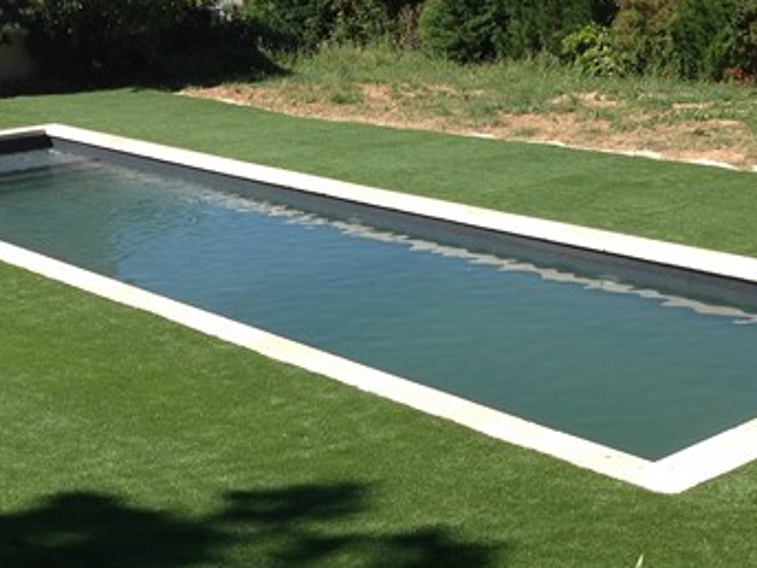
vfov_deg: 22.2
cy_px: 467
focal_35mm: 65
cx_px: 321
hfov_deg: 29.8
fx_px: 1421
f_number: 2.4
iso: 50
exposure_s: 1/1259
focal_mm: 4.28
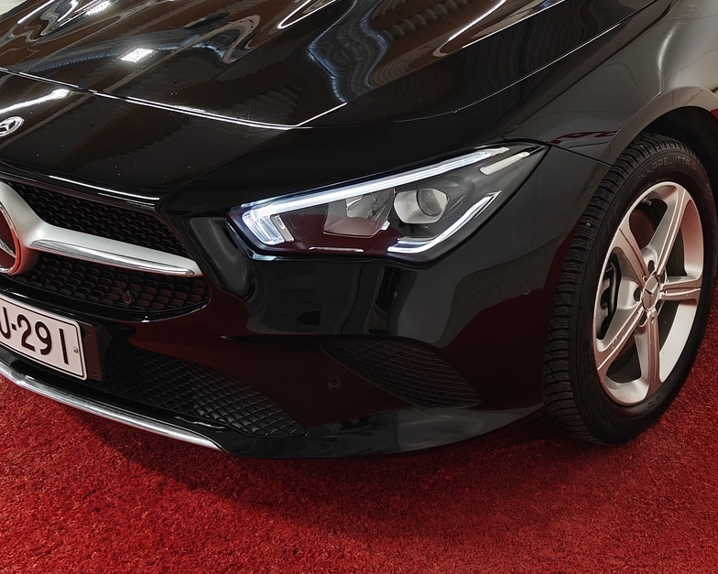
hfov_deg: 35.7
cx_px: 461
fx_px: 1105
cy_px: 135
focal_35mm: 52
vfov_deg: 28.6
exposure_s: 1/50
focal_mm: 5.59
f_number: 1.8
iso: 80
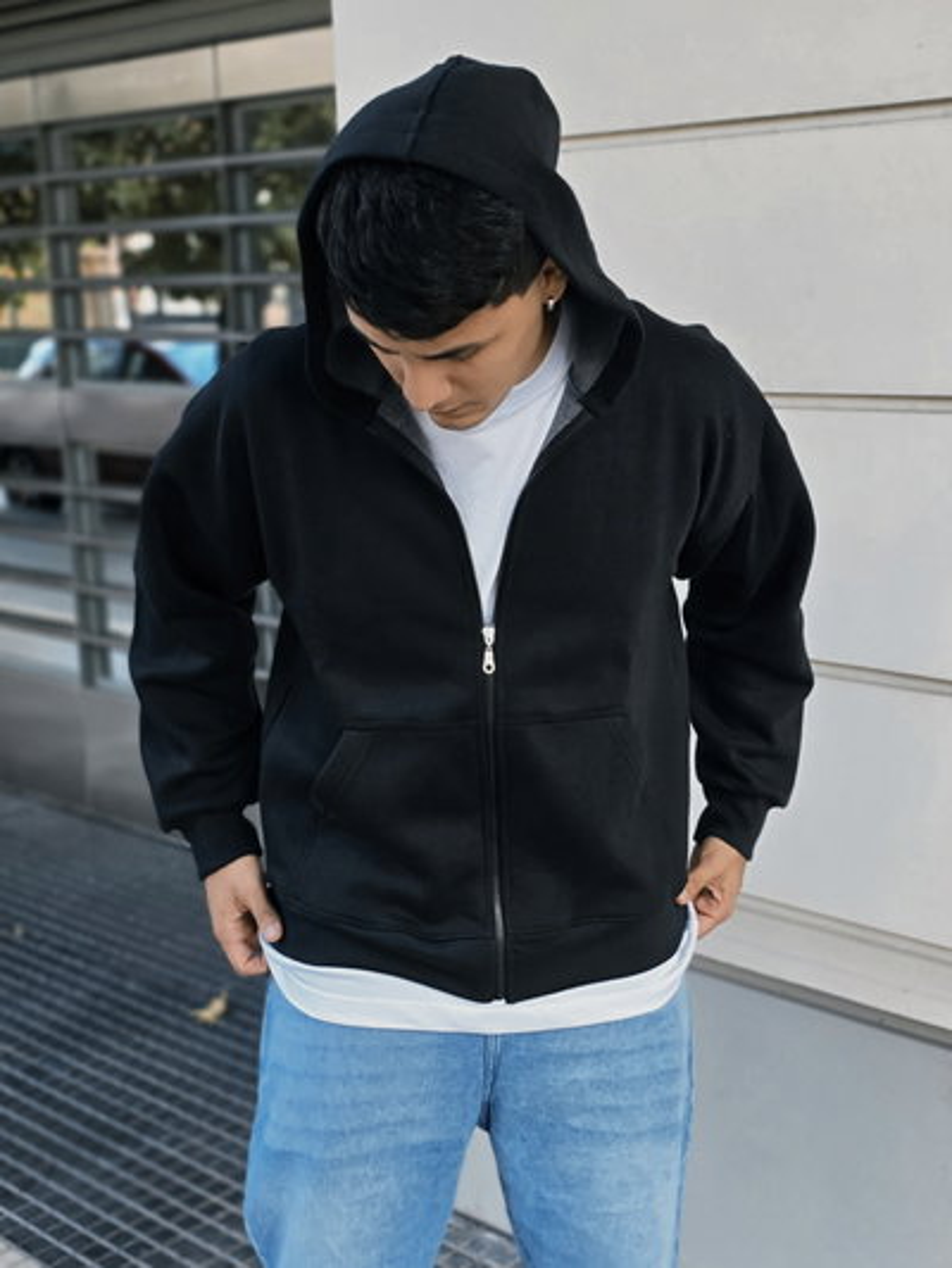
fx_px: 843
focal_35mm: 23
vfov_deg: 73.9
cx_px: 476
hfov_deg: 58.9
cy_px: 634
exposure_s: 1/101
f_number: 1.7
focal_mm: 6.3
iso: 40
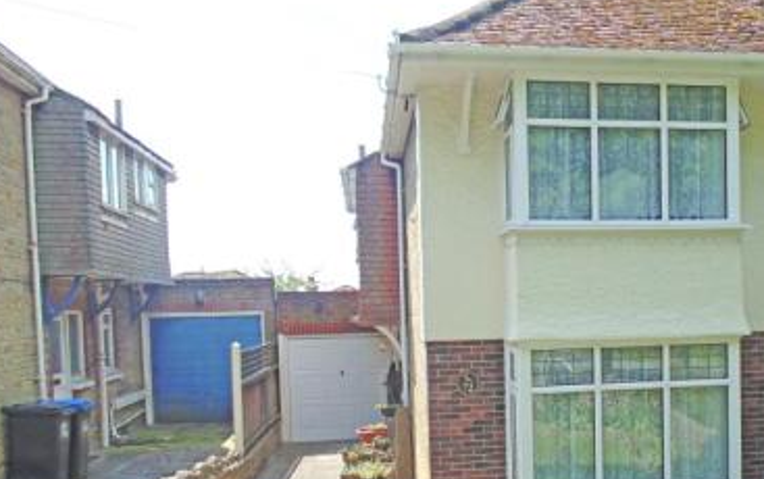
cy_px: 359
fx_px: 771
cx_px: 511
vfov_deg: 33.8
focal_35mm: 37
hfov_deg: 51.7
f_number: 3.1
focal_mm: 4
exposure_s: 1/500
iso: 80
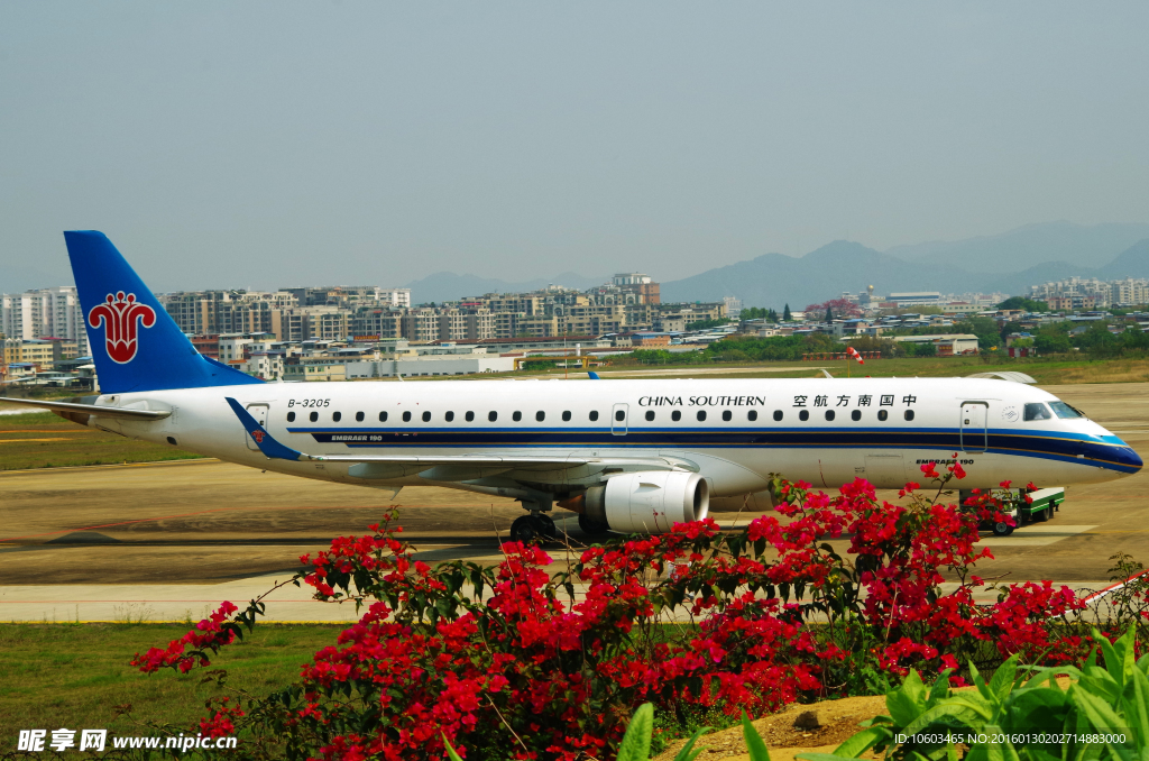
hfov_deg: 24.8
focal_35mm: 82
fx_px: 2611
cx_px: 574
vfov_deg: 16.6
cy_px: 380
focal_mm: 55
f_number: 11
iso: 400
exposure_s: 1/750
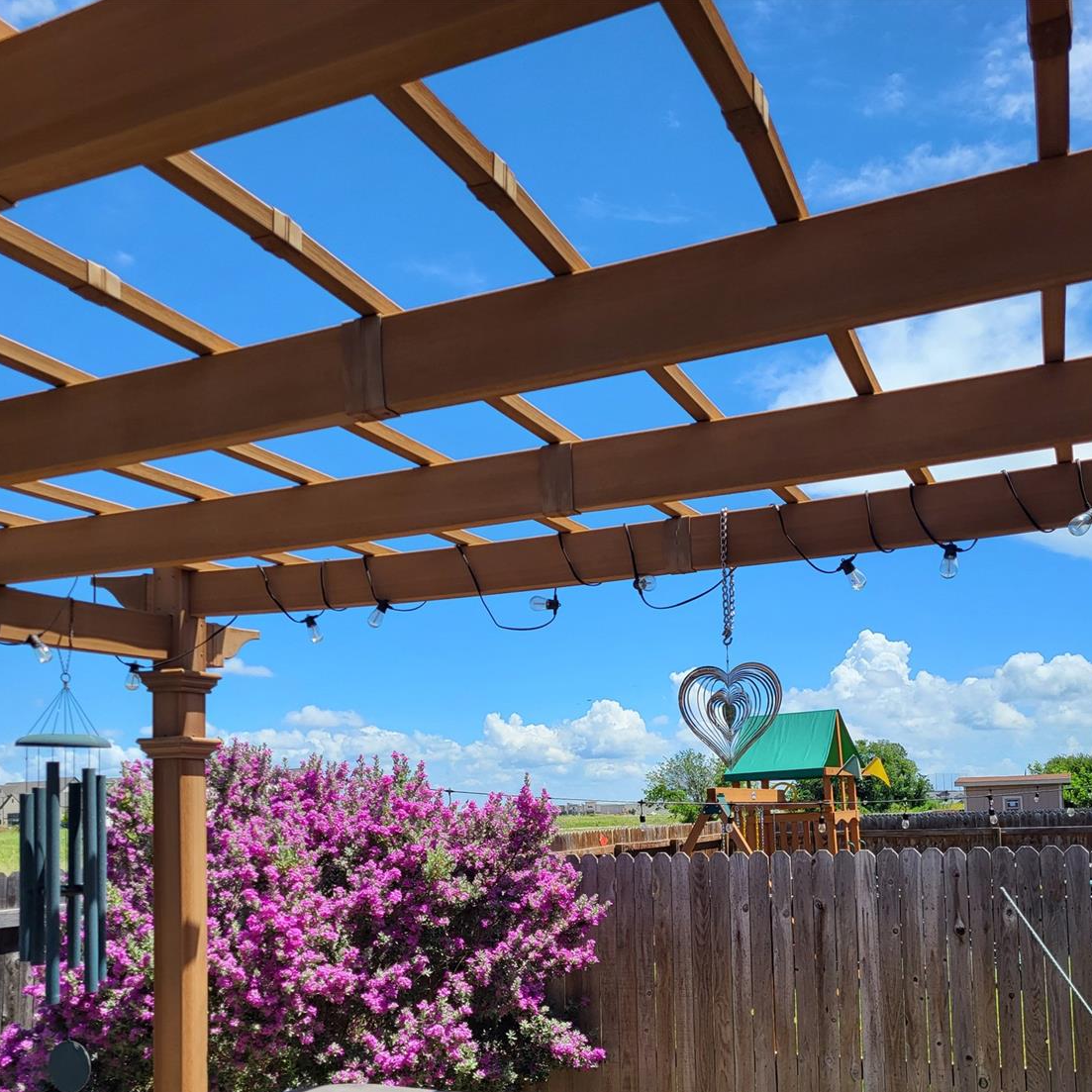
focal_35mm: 32
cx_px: 535
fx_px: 1142
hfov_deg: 51.1
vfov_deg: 49.9
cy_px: 758
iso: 40
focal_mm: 5.4
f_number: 1.8
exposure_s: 1/1804
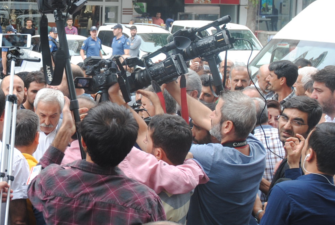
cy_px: 86
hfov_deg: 24.1
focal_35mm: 81
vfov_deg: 16.9
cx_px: 11
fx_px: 755
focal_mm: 27
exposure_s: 1/100
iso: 200
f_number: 5
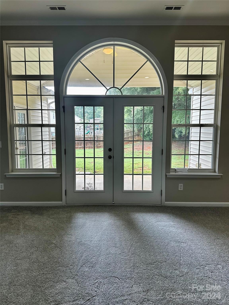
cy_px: 152
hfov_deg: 56.8
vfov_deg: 71.6
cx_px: 114
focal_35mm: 24
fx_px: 212
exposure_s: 1/264
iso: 80
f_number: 1.78
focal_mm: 6.86
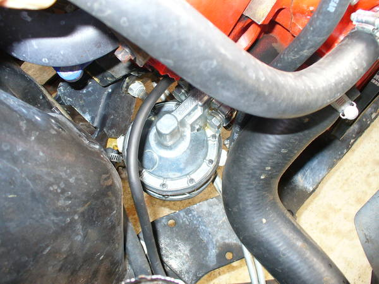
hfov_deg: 50.1
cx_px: 190
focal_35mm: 37
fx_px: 405
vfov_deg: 38.7
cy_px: 142
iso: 100
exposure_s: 1/30
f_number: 2.8
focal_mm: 6.1
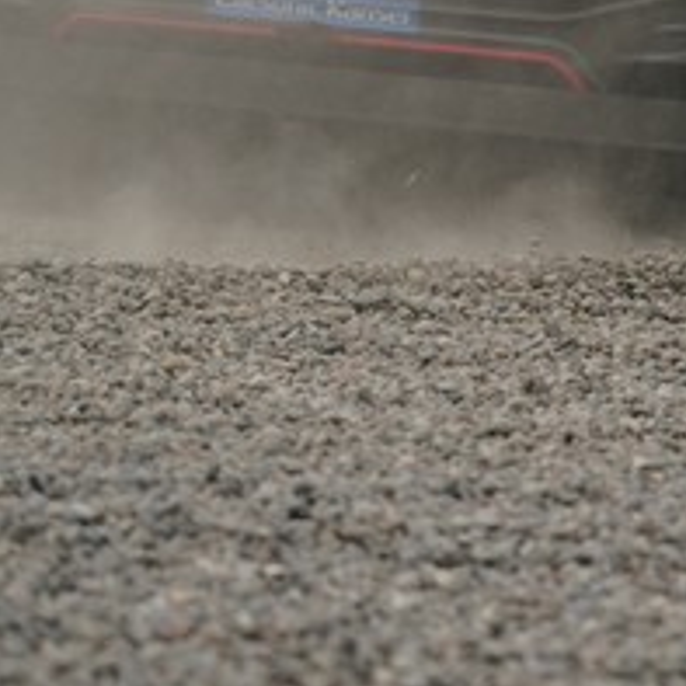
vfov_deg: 1.7
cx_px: 745
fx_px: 23699
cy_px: -87
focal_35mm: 1057
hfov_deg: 1.7
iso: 200
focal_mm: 341
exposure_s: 1/640
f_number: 6.3
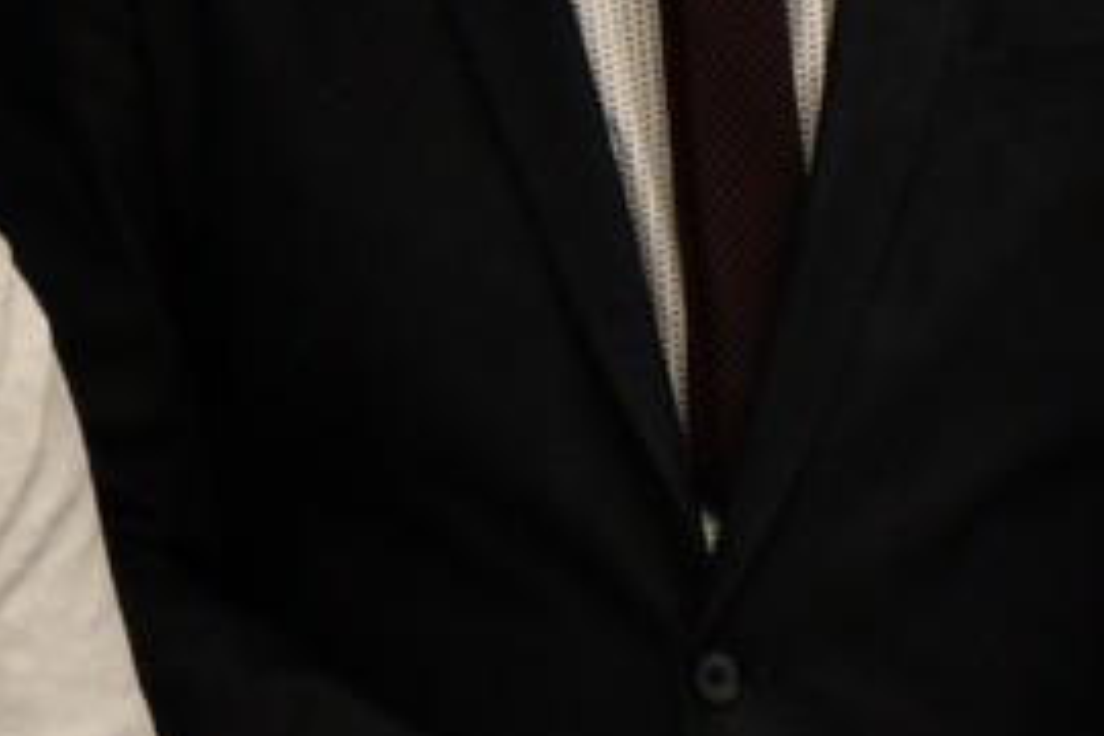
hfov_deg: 5.7
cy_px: 395
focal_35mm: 355
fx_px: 10886
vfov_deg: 3.9
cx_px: -630
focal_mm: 40
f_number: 4.5
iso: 800
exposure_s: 1/250
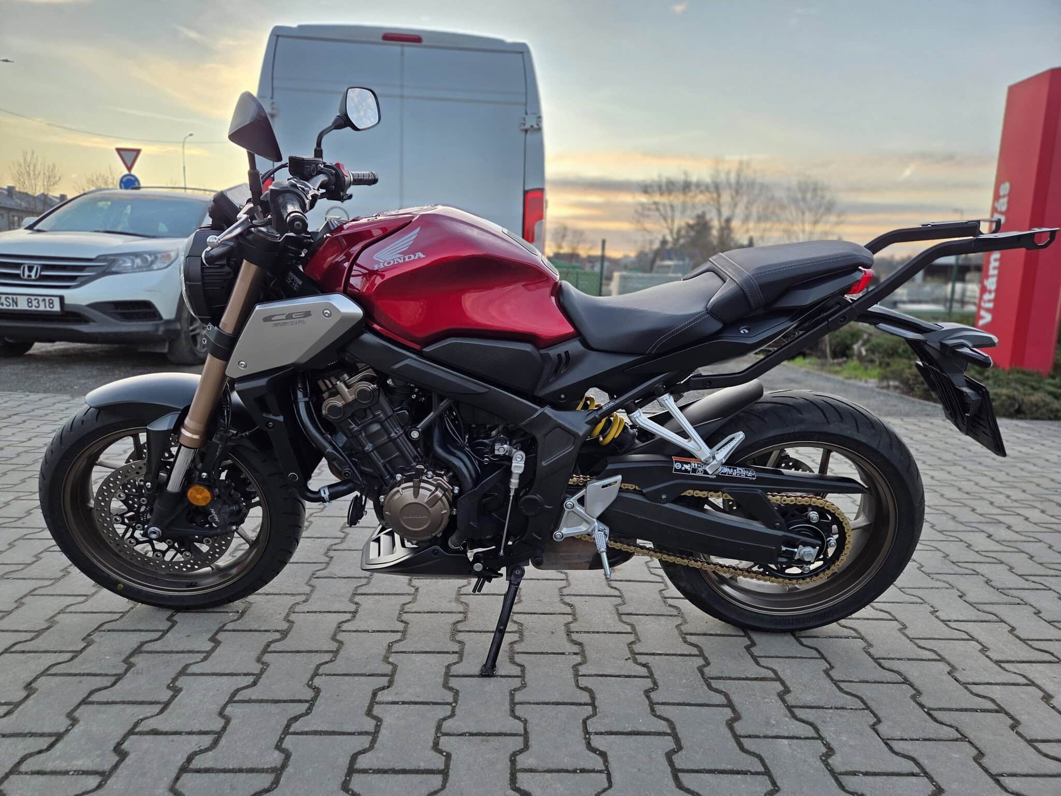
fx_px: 705
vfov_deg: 58.9
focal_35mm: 23
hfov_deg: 73.9
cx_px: 530
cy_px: 398
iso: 80
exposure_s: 1/180
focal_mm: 5.4
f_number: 1.8
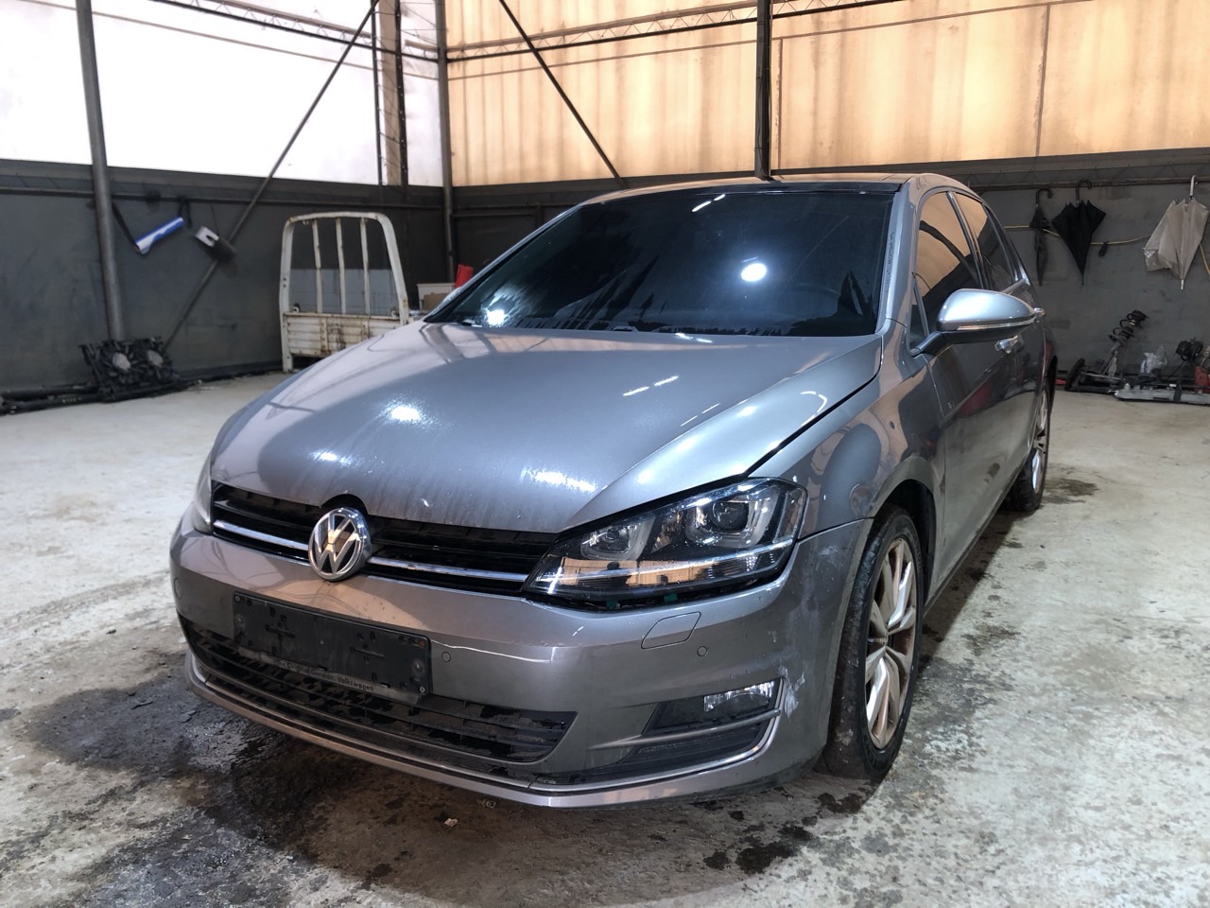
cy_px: 454
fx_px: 979
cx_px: 605
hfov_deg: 63.4
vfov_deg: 49.7
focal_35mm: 28
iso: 32
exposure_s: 1/30
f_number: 1.8
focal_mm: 3.99
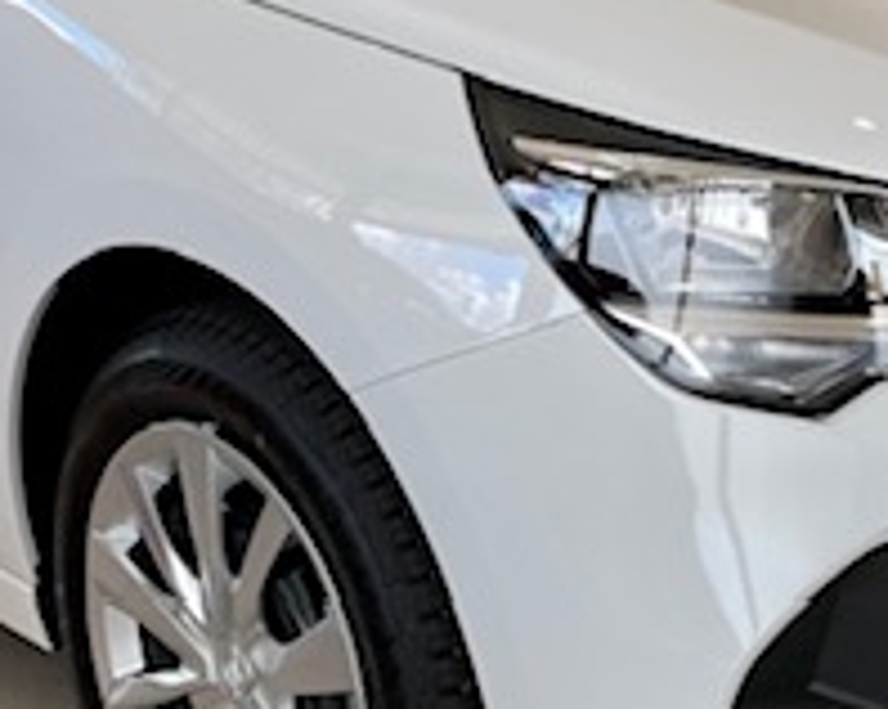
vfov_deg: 18.7
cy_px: 296
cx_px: 525
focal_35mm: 82
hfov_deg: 23.3
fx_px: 2153
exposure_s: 1/128
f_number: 1.6
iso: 32
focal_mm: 4.2
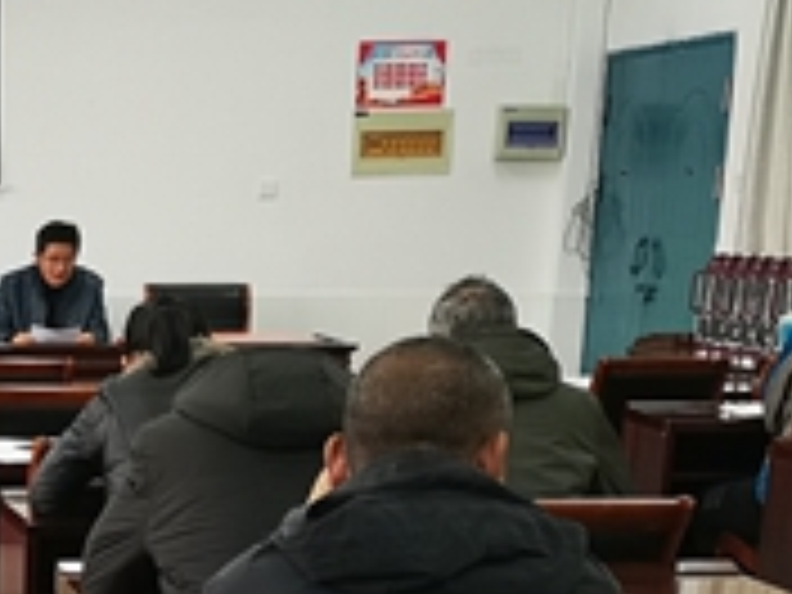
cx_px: -184
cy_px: 783
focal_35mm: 99
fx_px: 2265
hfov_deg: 18.7
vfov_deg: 14.3
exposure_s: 1/50
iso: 100
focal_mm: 5.58
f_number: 1.8
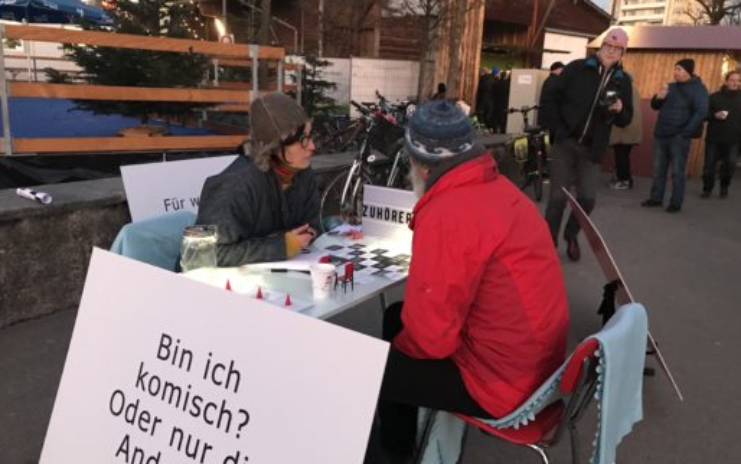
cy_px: 248
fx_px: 606
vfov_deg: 41.9
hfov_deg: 62.9
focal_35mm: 30
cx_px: 369
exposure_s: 1/7
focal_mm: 3.99
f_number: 1.8
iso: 100
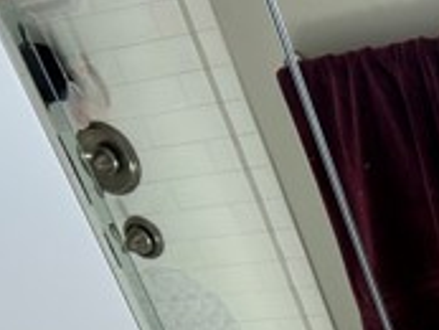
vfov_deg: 14.2
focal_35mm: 96
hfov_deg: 18.5
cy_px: 523
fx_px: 1218
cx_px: 627
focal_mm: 5.7
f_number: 1.5
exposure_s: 1/121
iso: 80
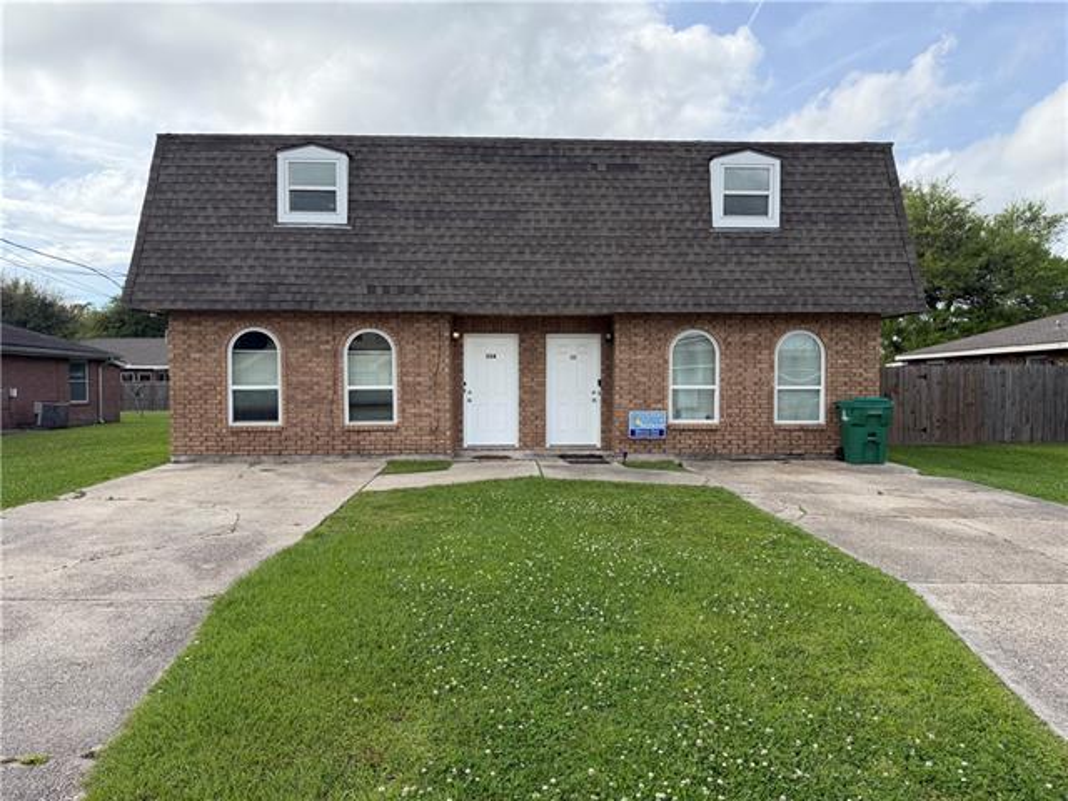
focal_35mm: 24
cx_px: 534
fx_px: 740
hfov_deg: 71.6
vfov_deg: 56.8
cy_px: 400
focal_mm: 6.76
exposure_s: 1/3279
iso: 100
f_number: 1.78
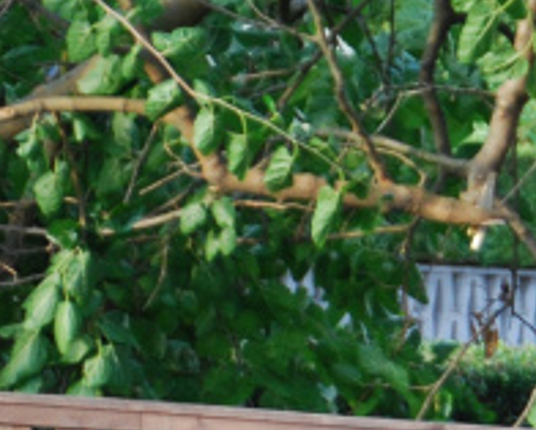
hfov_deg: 4.4
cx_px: -287
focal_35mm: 441
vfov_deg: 3.5
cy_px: -4
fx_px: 6999
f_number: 5
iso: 400
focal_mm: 60
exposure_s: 1/100
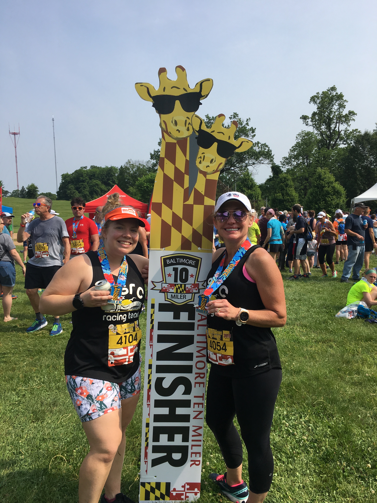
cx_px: 188
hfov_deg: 48.2
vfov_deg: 61.7
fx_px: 421
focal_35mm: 29
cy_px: 252
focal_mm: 4.15
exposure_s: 1/1709
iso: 25
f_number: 2.2
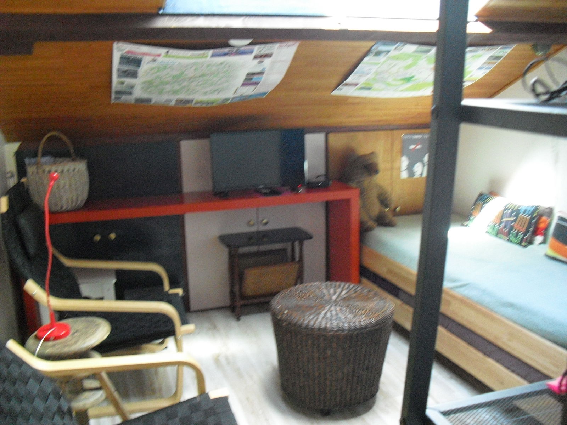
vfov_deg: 39.7
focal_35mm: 36
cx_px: 284
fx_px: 590
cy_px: 212
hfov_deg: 51.4
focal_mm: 6.3
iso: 800
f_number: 3.1
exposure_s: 1/50
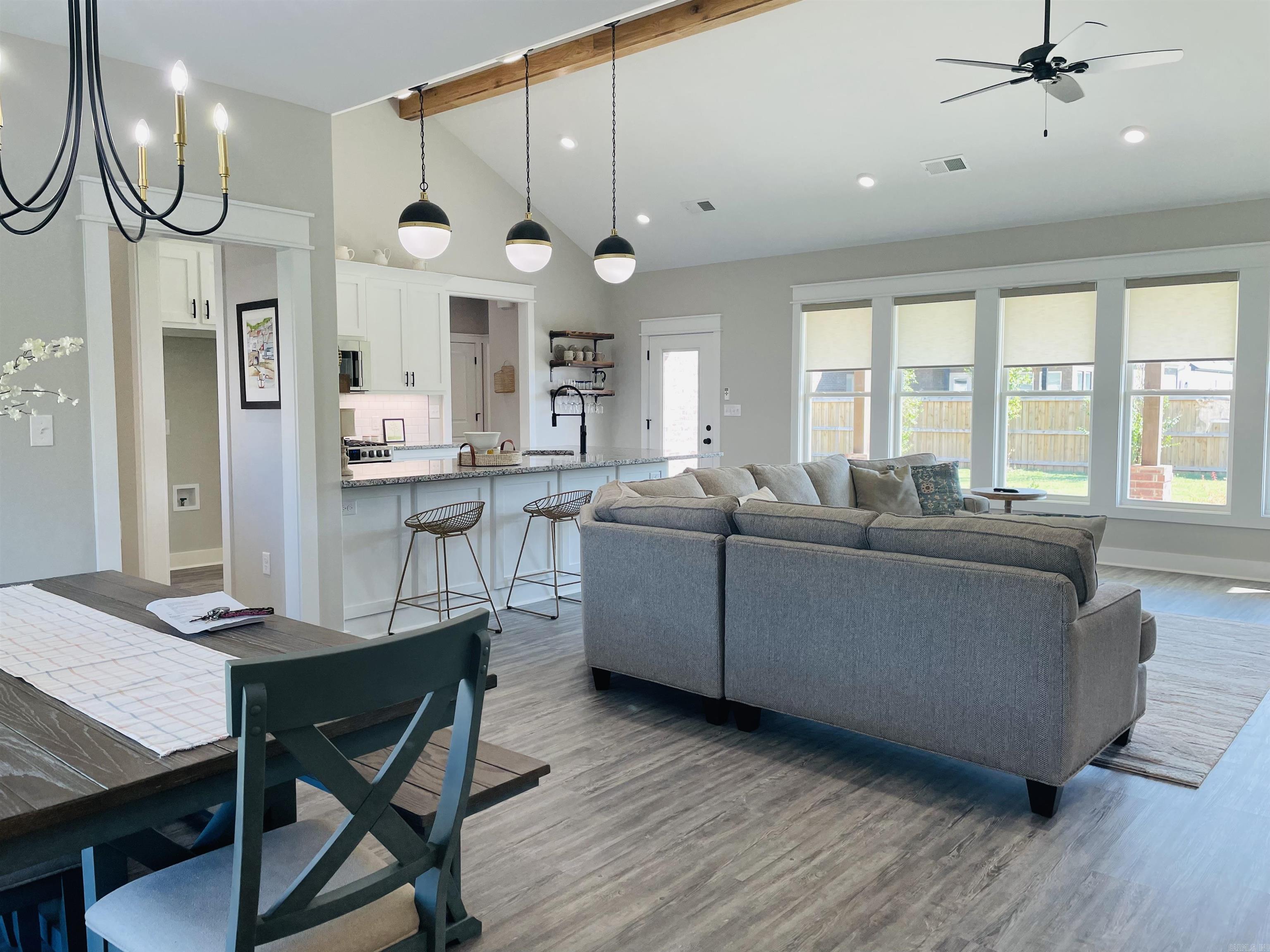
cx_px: 635
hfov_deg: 67.3
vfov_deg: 53.1
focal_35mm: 26
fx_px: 954
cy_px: 476
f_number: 1.6
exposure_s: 1/120
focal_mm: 4.2
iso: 64
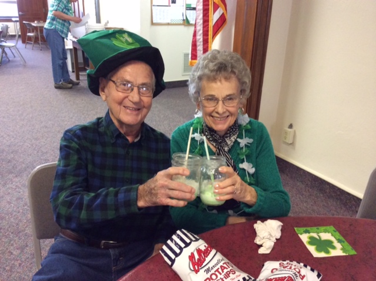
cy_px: 140
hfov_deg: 55.4
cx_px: 188
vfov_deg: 42.8
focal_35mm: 33
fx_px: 358
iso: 200
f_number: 2.4
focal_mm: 3.3
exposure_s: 1/24
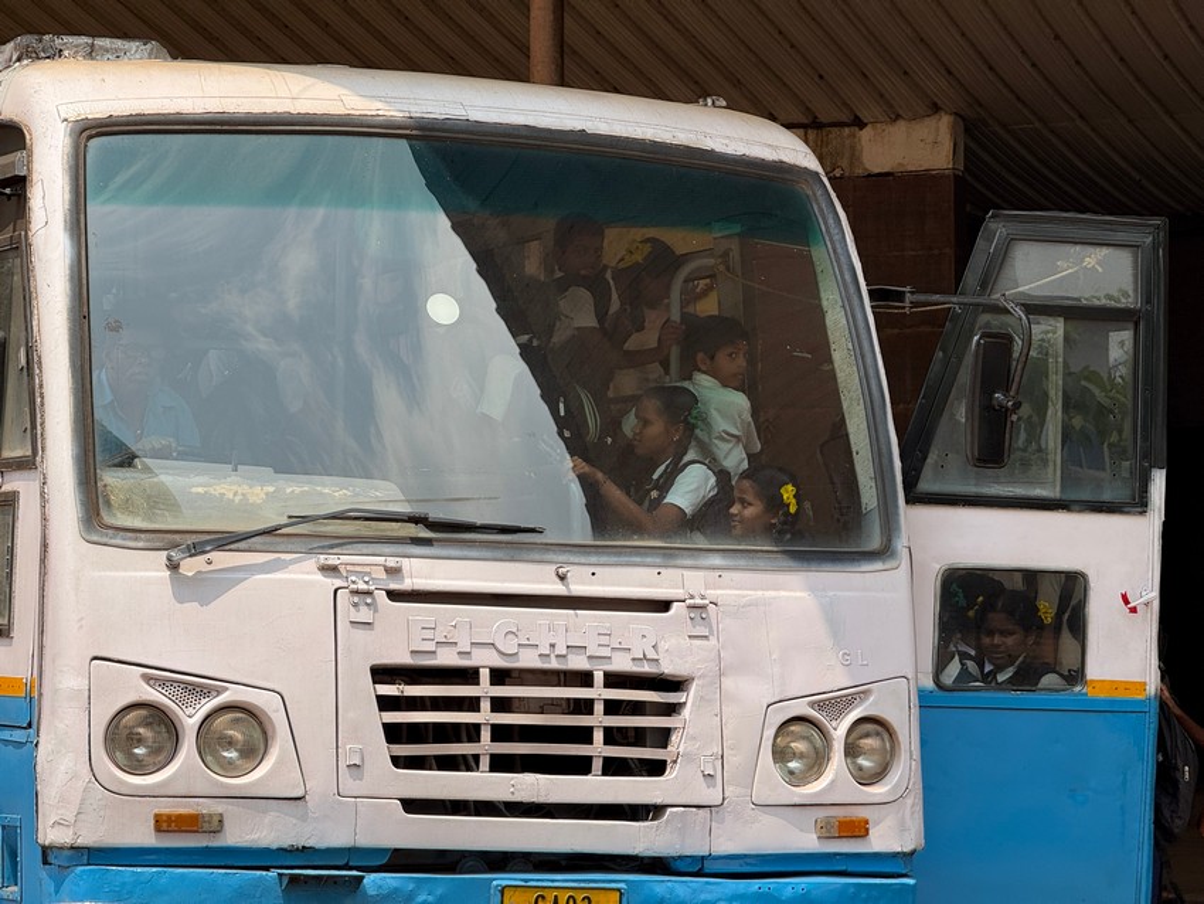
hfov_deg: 16.4
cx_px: 602
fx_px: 4175
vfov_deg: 12.4
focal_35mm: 120
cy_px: 452
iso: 50
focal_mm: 15.66
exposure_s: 1/591
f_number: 2.8
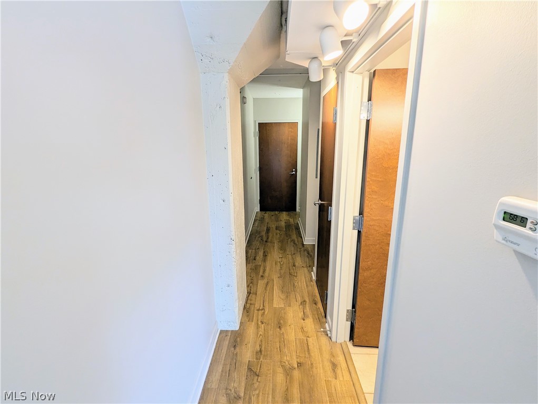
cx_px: 269
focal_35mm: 16
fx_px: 249
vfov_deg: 78.2
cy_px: 202
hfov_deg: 94.4
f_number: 2.2
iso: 51
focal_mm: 2.35
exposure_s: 1/40
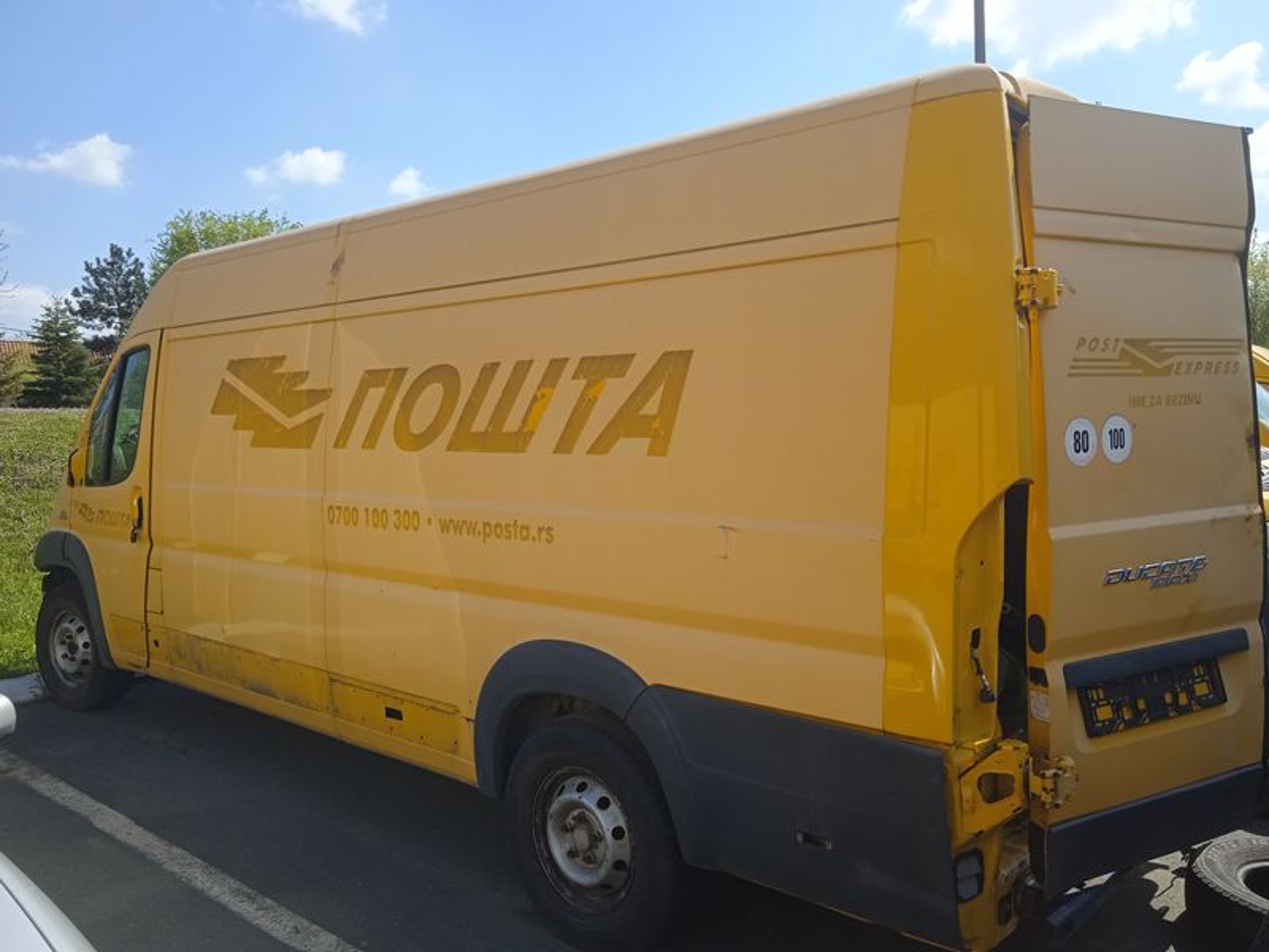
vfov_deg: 49.7
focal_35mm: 28
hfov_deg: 63.4
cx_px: 634
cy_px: 476
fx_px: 1026
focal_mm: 3.43
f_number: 2.2
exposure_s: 1/1041
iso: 113
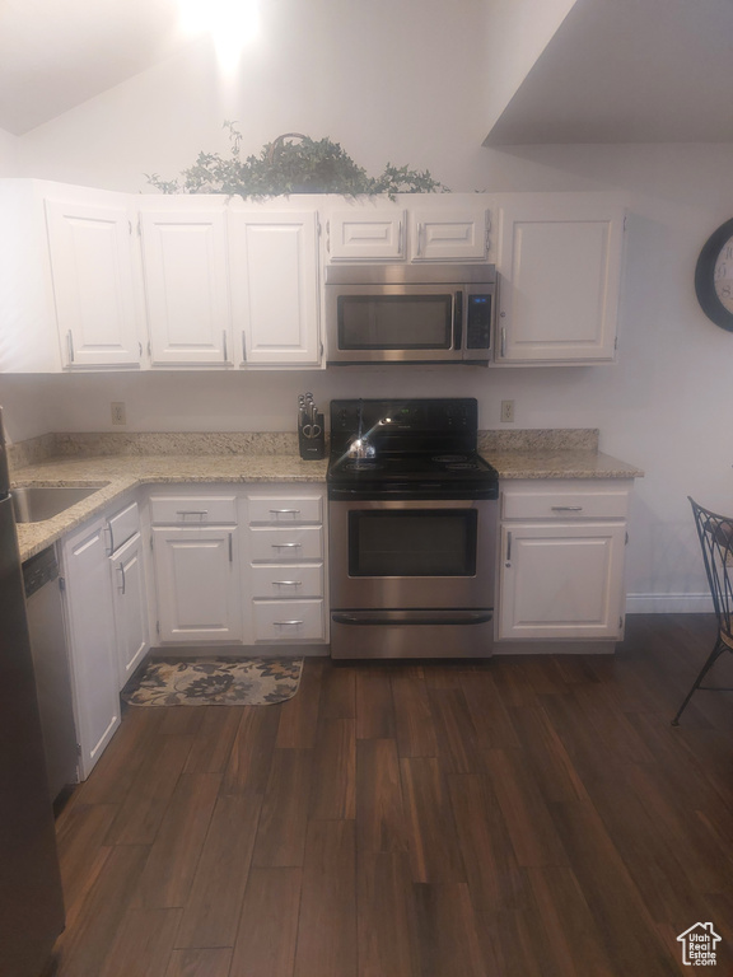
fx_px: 678
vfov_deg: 71.6
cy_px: 488
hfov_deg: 56.8
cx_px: 366
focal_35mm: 24
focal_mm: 5.23
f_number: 1.8
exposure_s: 1/60
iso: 400
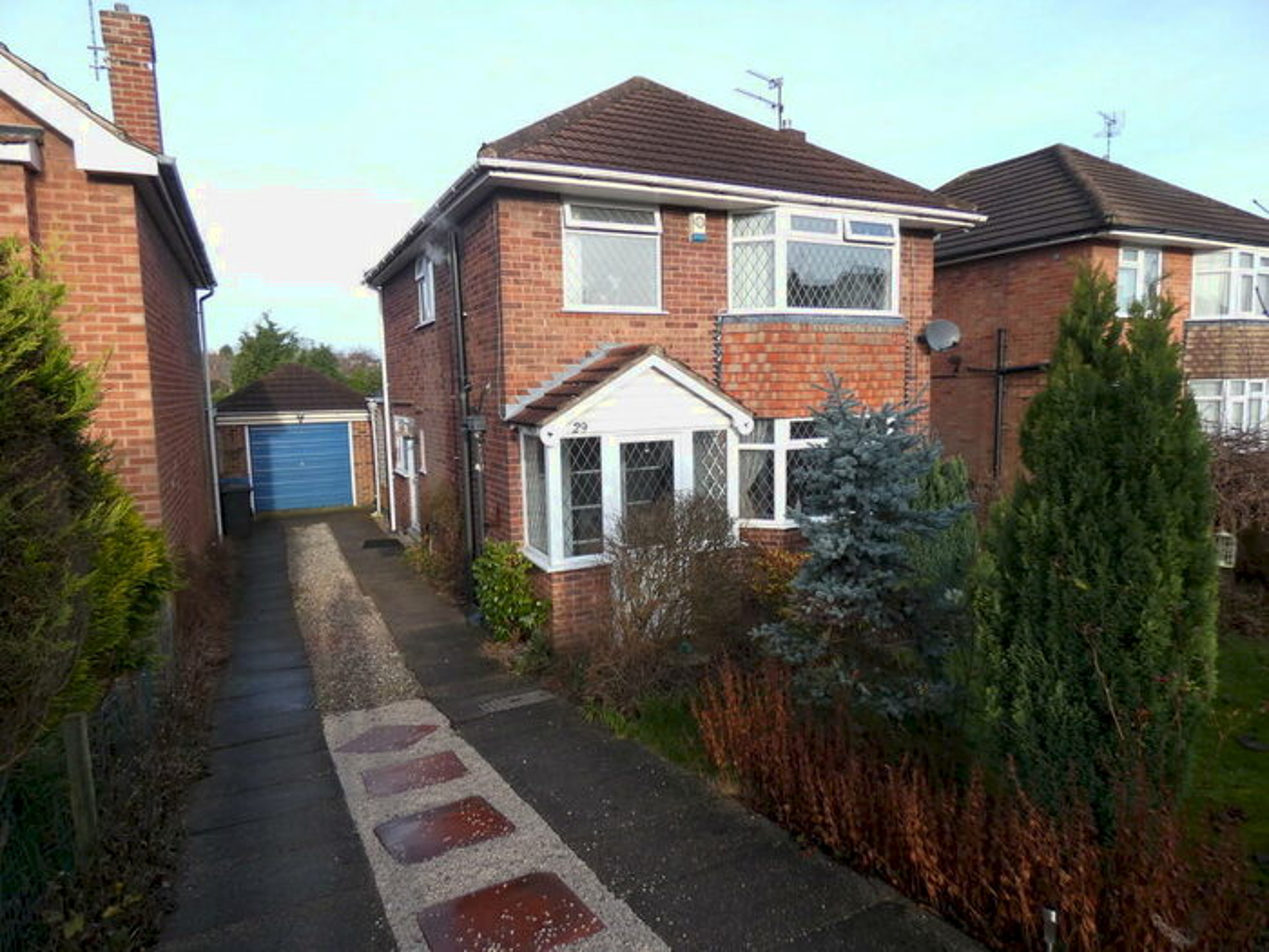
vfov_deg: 66.0
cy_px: 476
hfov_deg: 81.7
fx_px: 733
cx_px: 634
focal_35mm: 20
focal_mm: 3.6
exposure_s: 1/320
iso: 80
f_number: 2.8
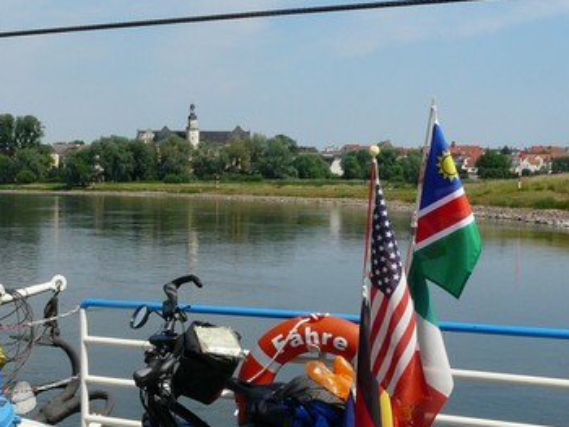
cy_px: 252
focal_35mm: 64
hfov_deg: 29.6
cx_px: 122
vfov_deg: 22.9
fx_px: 1053
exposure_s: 1/400
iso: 100
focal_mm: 4.6
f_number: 6.3
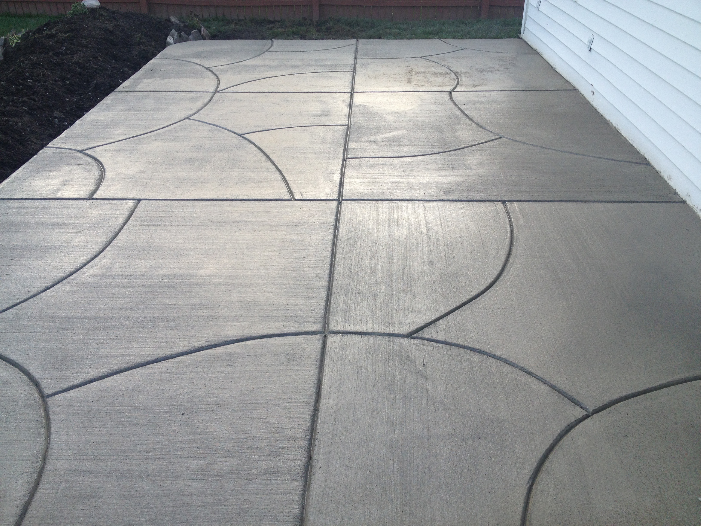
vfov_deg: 40.7
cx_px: 350
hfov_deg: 52.6
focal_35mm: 35
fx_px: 709
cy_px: 263
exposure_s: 1/307
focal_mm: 4.28
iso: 50
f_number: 2.4
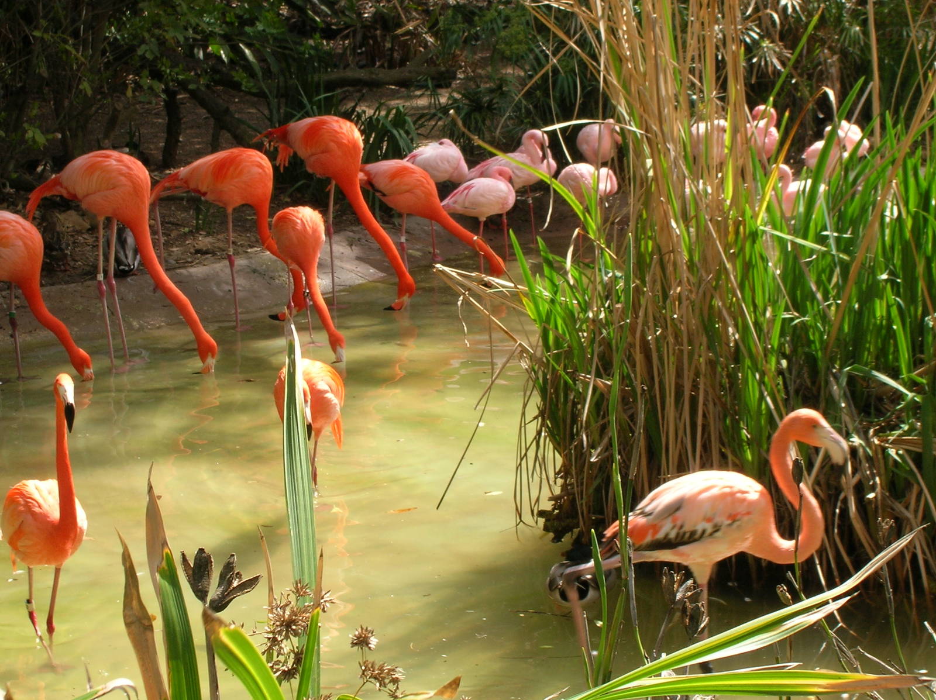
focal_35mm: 90
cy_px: 350
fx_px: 2431
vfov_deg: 16.4
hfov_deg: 21.8
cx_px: 468
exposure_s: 1/70.6
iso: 50
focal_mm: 15
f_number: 7.6
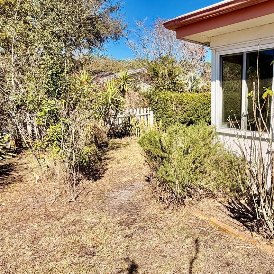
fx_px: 224
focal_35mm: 25
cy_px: 138
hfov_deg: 58.9
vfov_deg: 62.9
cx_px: 212
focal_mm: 2.22
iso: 25
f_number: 2.2
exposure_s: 1/770
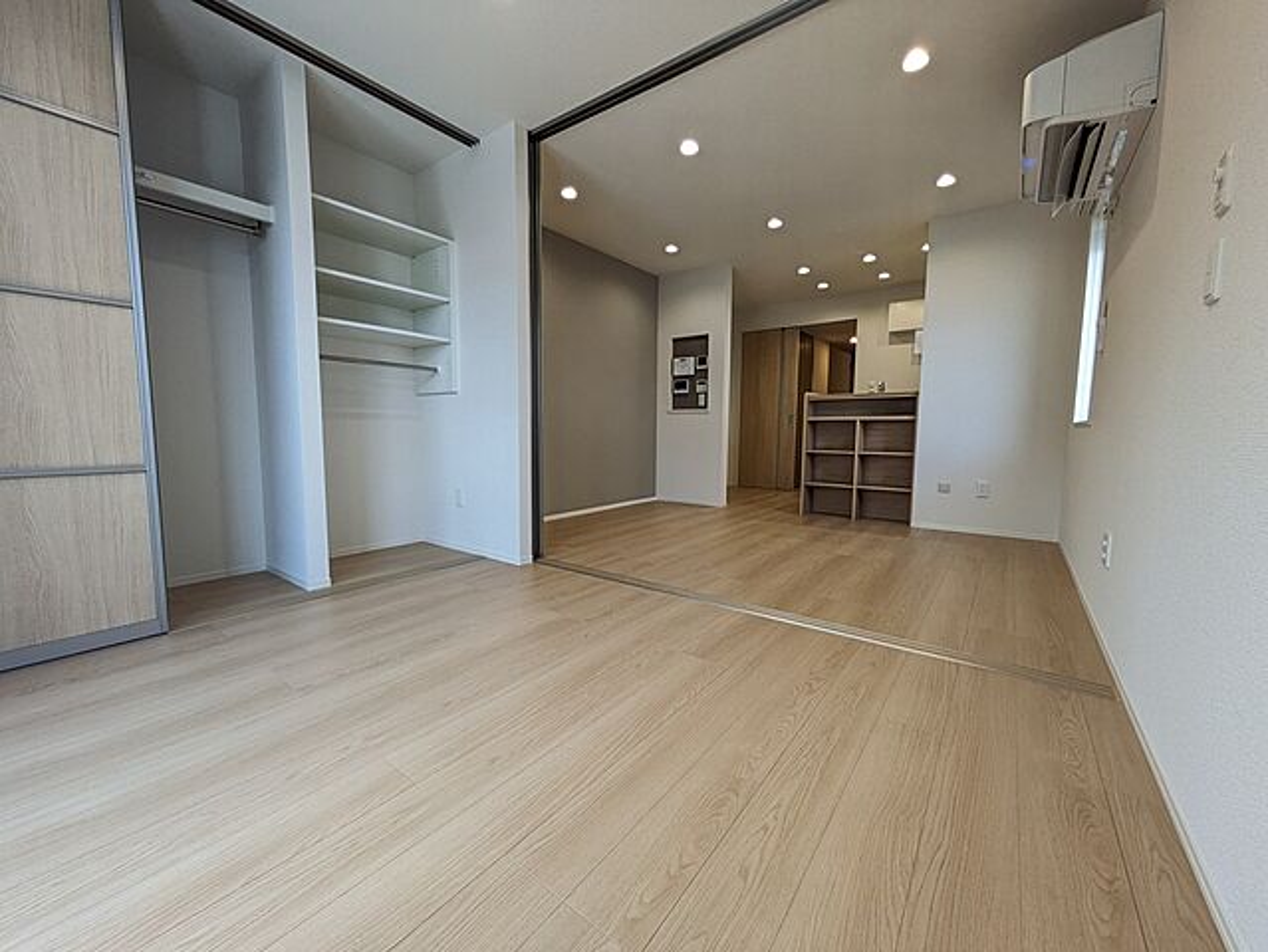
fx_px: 513
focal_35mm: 14
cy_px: 476
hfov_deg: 102.0
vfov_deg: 85.7
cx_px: 634
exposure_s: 1/120
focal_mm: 1.83
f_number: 2.2
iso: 112
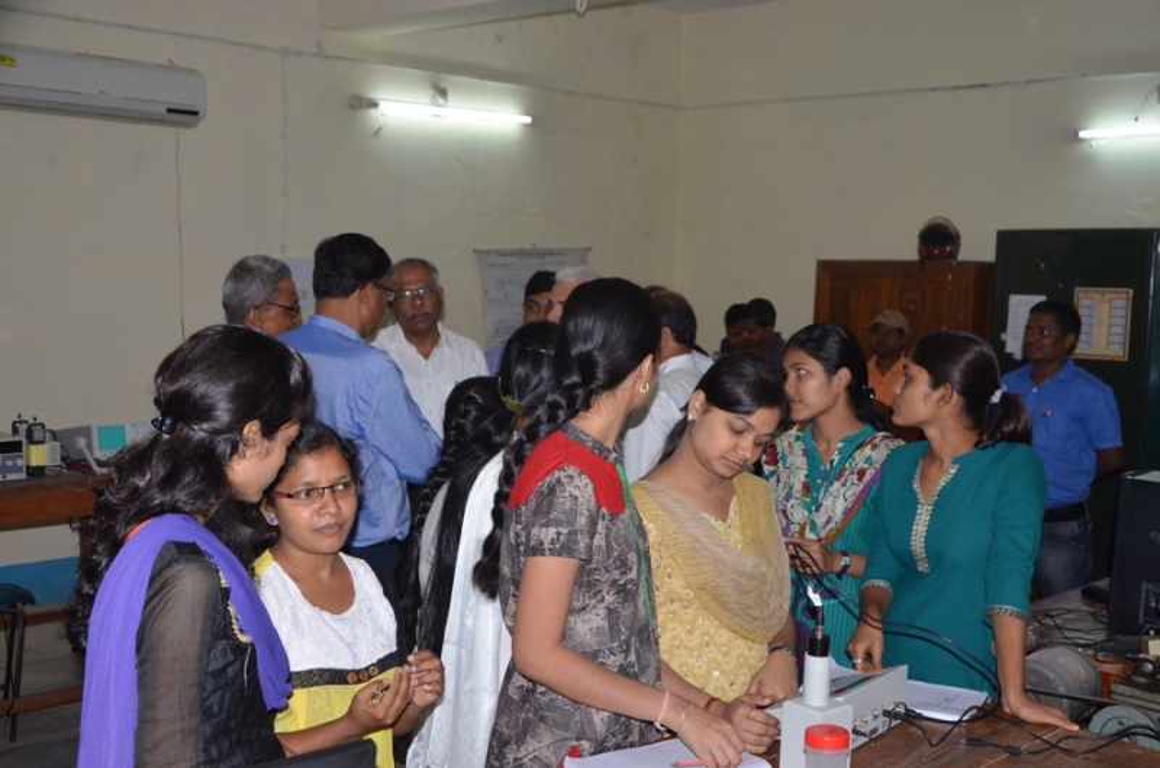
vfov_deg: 36.7
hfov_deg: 53.2
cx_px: 580
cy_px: 384
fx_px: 1158
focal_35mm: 36
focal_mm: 24
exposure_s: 1/125
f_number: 5.6
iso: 640
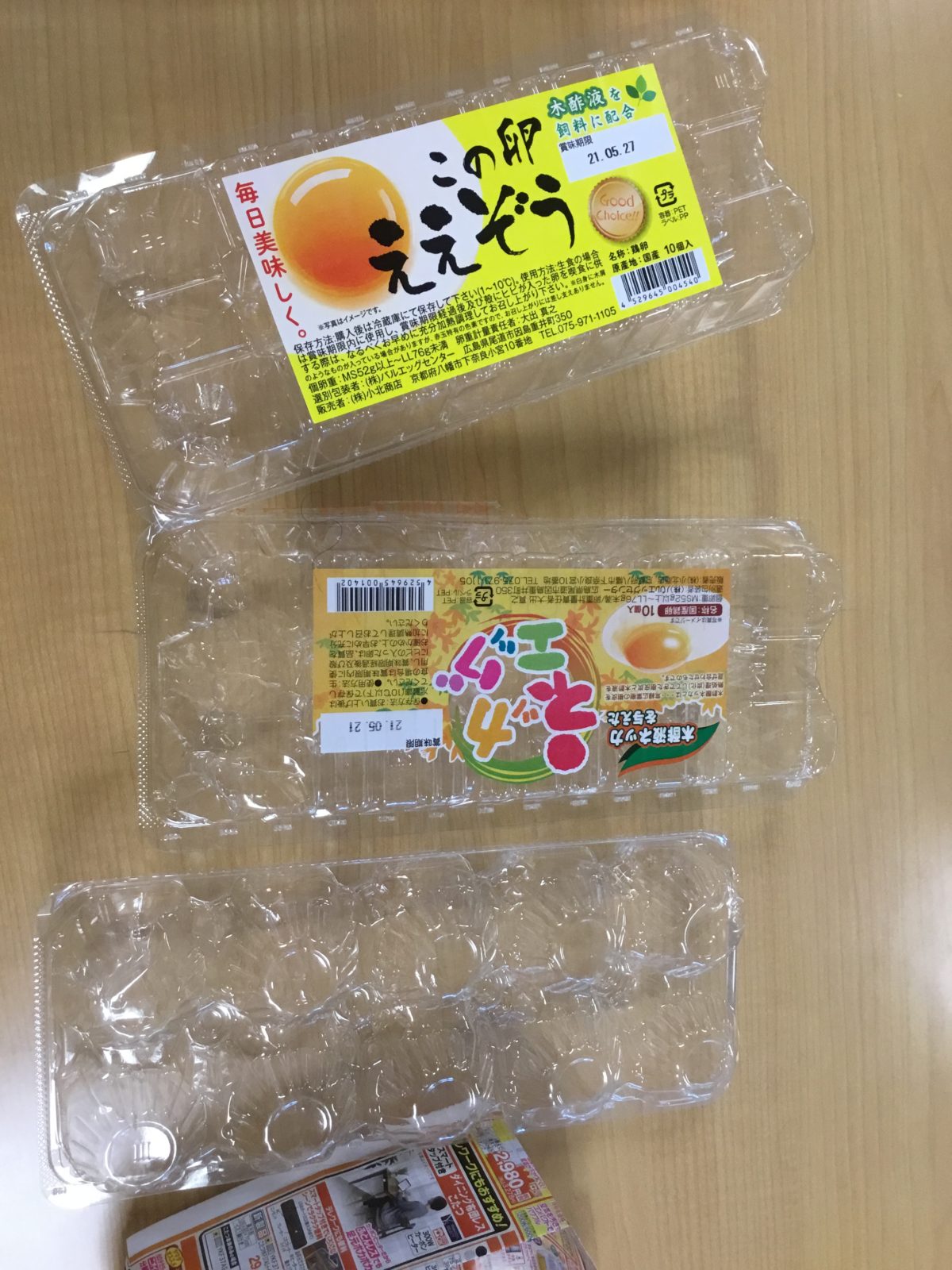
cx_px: 476
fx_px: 1137
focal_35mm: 31
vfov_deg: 58.4
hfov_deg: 45.4
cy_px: 635
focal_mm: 3.3
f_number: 2.4
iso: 40
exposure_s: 1/30
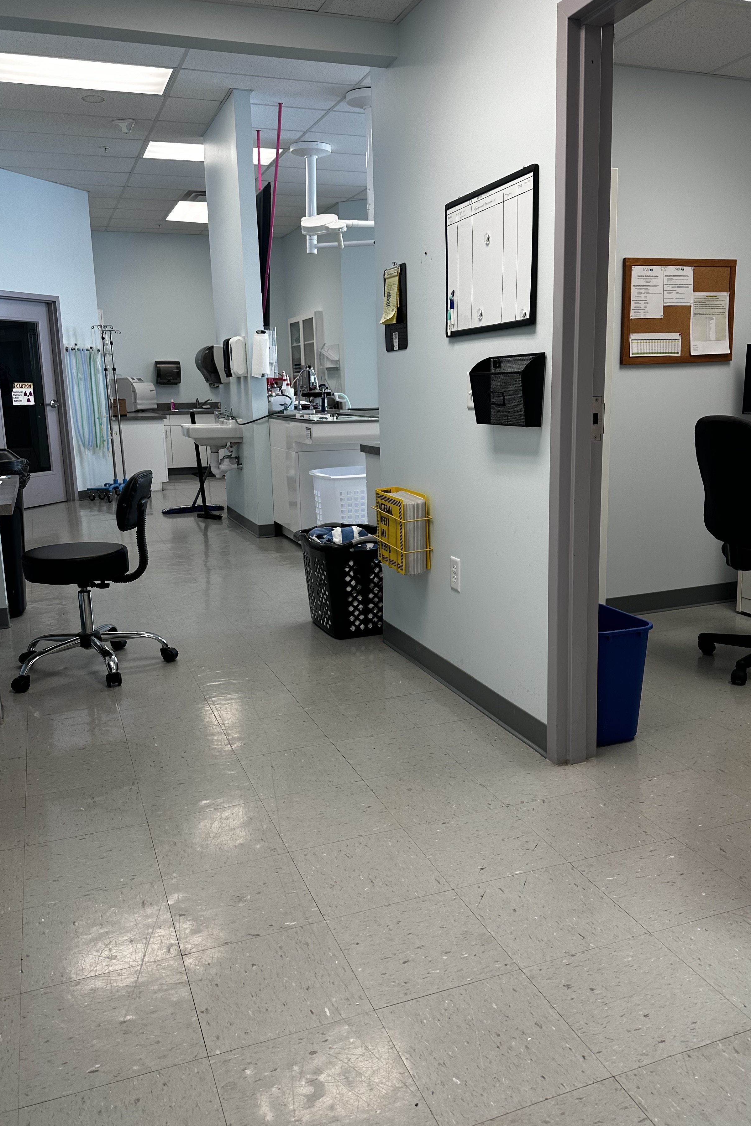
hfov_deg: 46.4
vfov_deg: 65.5
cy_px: 549
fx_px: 876
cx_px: 372
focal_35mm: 28
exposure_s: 1/120
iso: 80
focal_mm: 6.86
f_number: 1.78
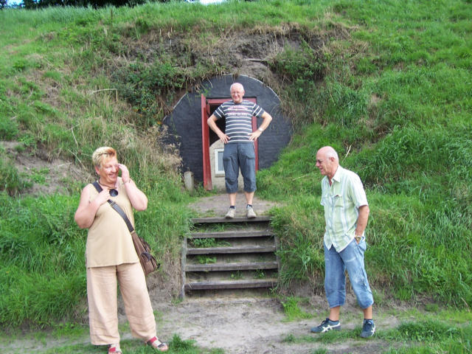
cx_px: 236
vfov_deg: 41.8
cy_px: 177
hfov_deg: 54.0
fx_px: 464
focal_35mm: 34
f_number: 2.7
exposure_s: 1/350
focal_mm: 5.6
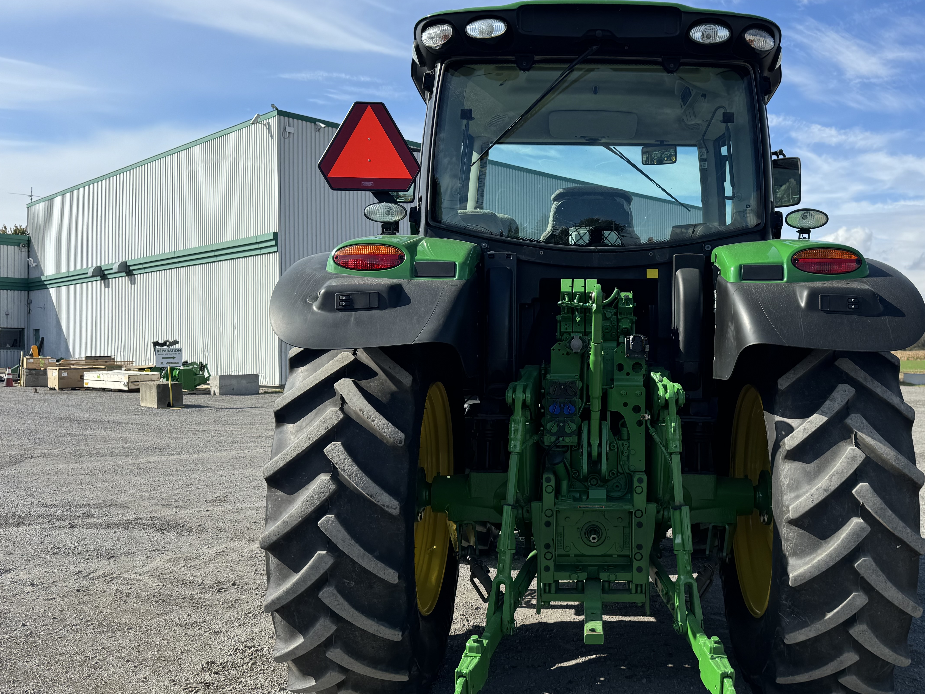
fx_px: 855
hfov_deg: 56.0
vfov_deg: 44.1
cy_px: 364
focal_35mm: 32
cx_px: 593
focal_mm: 6.76
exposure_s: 1/4310
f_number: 1.78
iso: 80
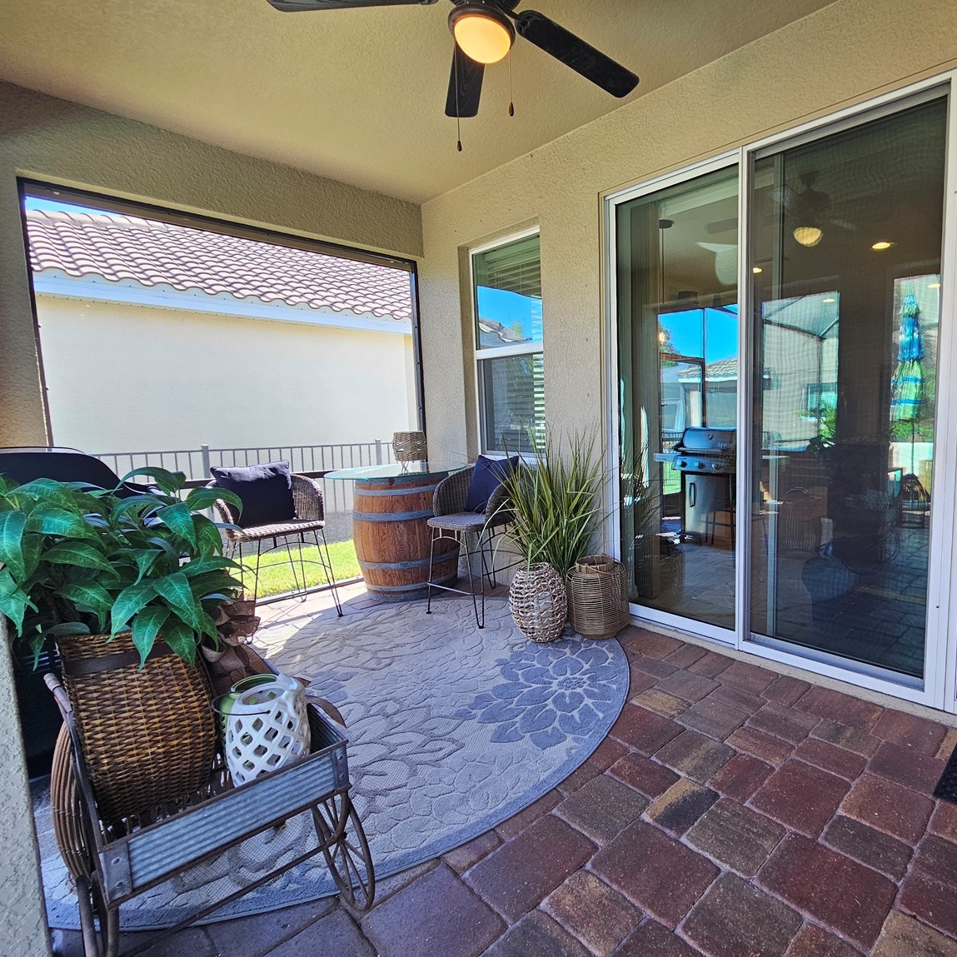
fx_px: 500
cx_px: 652
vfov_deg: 87.4
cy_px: 469
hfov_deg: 83.8
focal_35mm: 16
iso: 64
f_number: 2.2
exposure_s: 1/60
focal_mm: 2.2
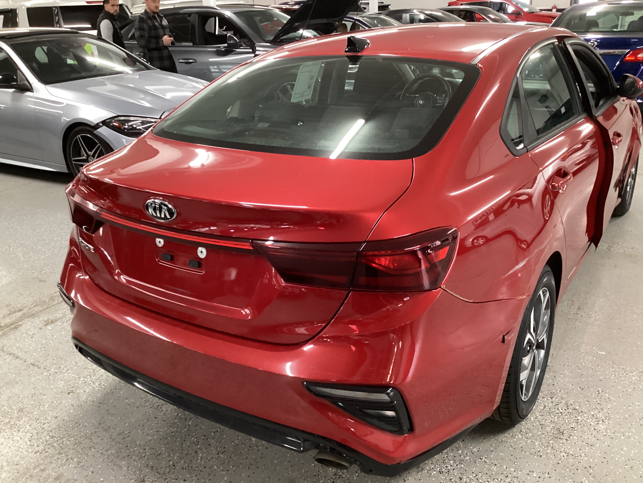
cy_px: 242
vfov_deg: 45.4
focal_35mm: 31
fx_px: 576
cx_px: 322
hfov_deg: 58.4
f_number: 2.4
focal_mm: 3.3
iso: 400
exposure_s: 1/40
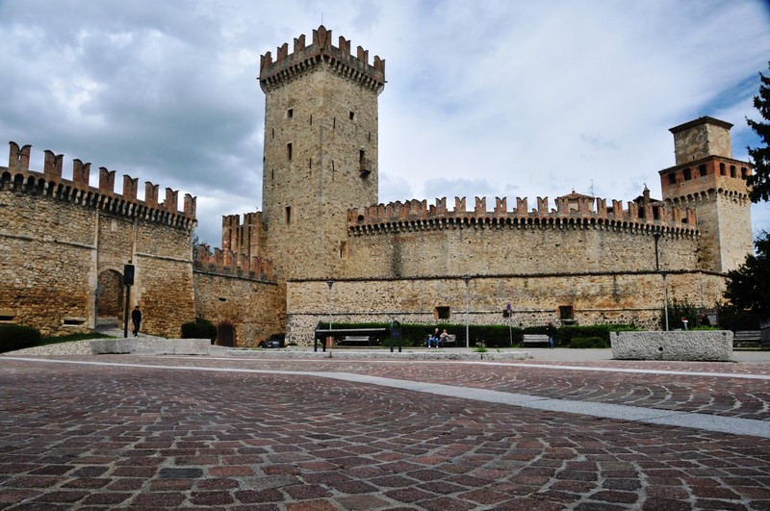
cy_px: 256
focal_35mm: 27
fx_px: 577
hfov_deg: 67.5
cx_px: 385
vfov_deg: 47.8
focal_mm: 18
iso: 400
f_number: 11
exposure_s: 1/500
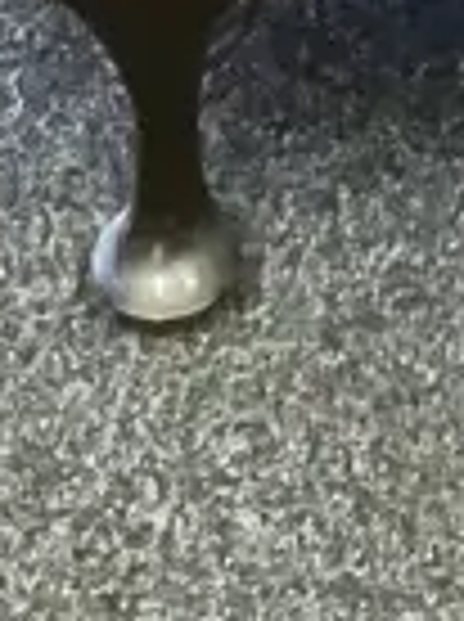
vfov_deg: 7.5
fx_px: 3729
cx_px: 797
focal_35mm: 208
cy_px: -1611
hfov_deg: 7.0
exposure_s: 1/30
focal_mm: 3.99
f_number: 1.8
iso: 500
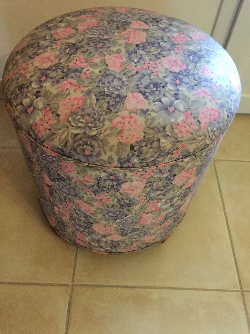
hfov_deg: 48.2
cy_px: 167
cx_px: 125
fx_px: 279
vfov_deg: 61.7
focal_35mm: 29
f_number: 2.2
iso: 400
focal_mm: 4.15
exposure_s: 1/17
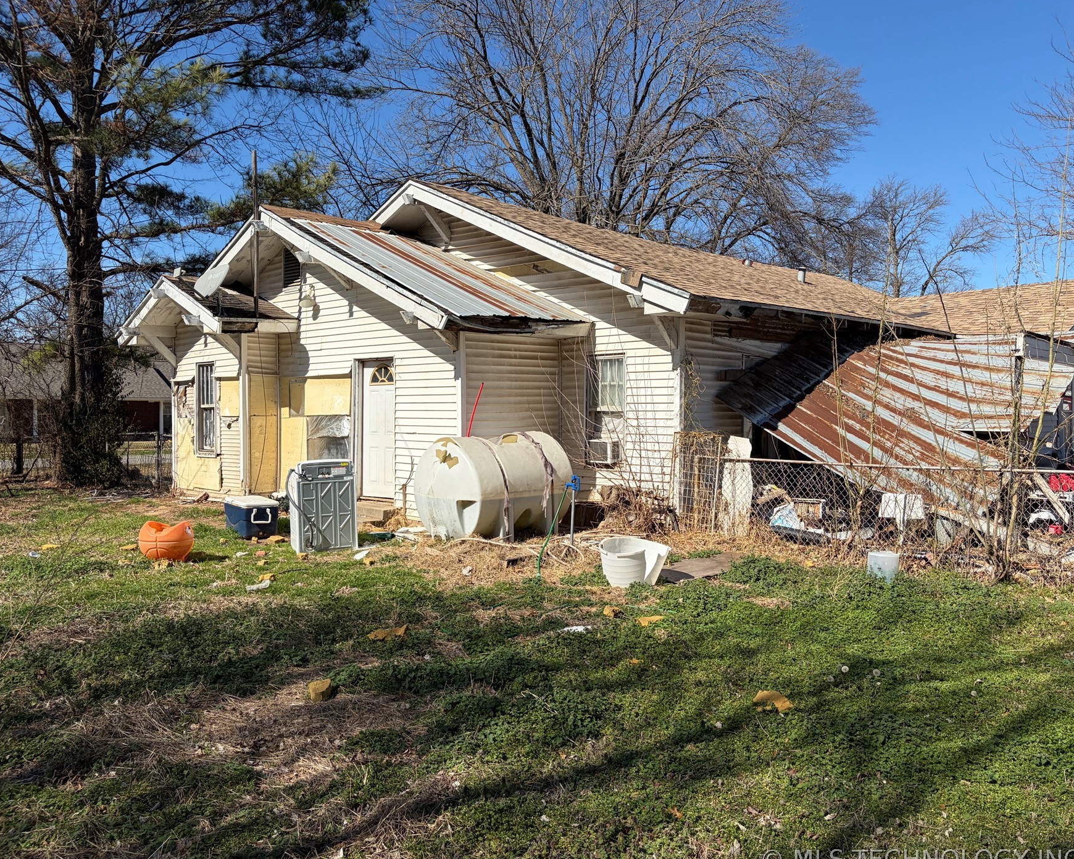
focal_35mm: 28
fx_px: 890
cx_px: 567
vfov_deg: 51.5
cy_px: 436
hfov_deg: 62.2
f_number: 1.6
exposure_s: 1/5348
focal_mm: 5.96
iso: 64
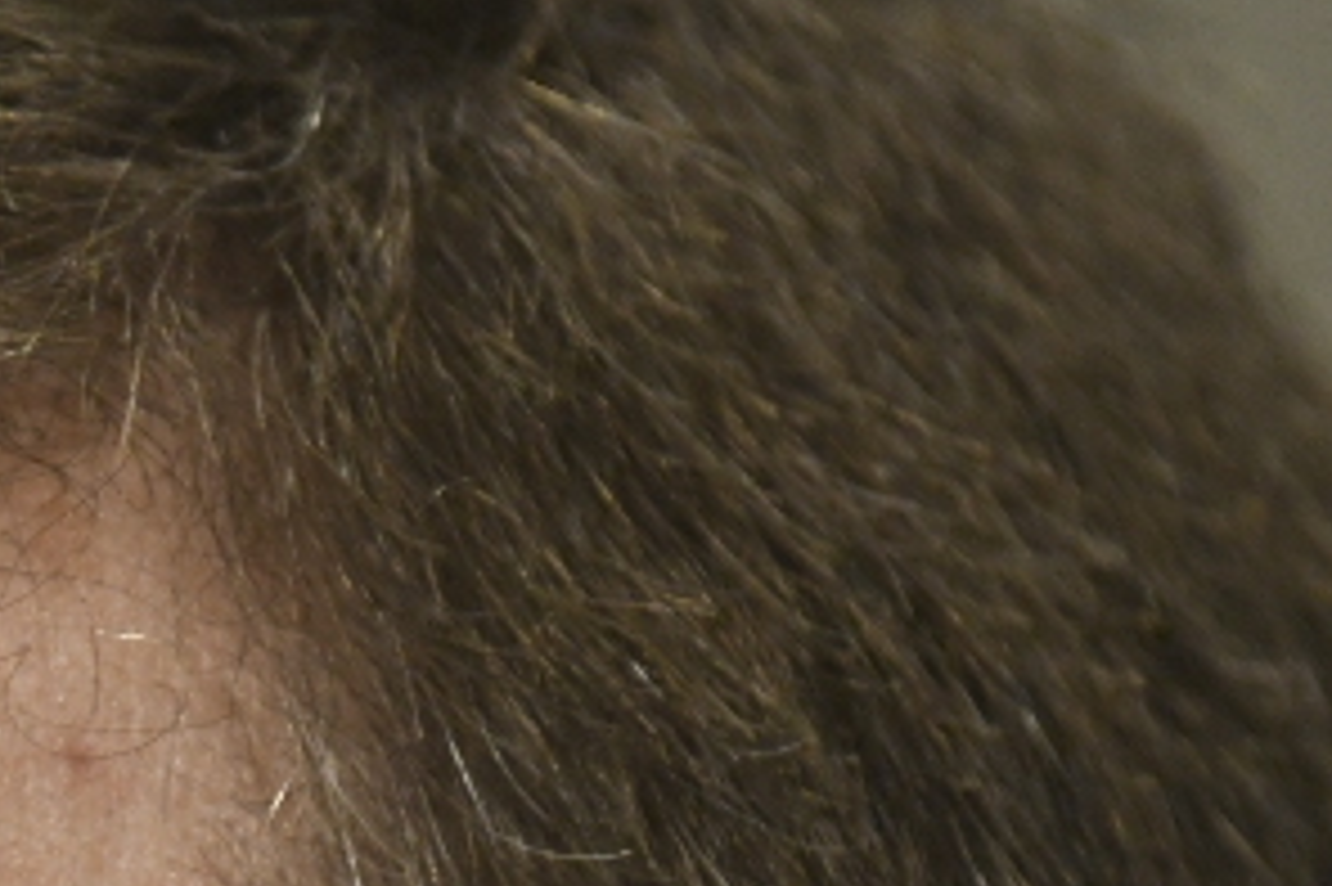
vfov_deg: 1.3
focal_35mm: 1094
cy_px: 2352
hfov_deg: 1.9
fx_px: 40454
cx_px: -1778
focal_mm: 200
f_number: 2.8
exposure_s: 1/200
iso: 1600
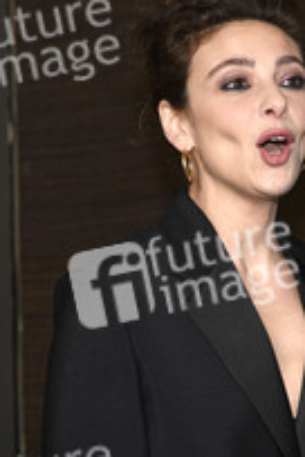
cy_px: 388
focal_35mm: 137
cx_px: 249
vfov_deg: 14.9
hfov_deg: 10.0
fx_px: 1741
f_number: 4
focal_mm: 70
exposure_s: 1/400
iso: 640
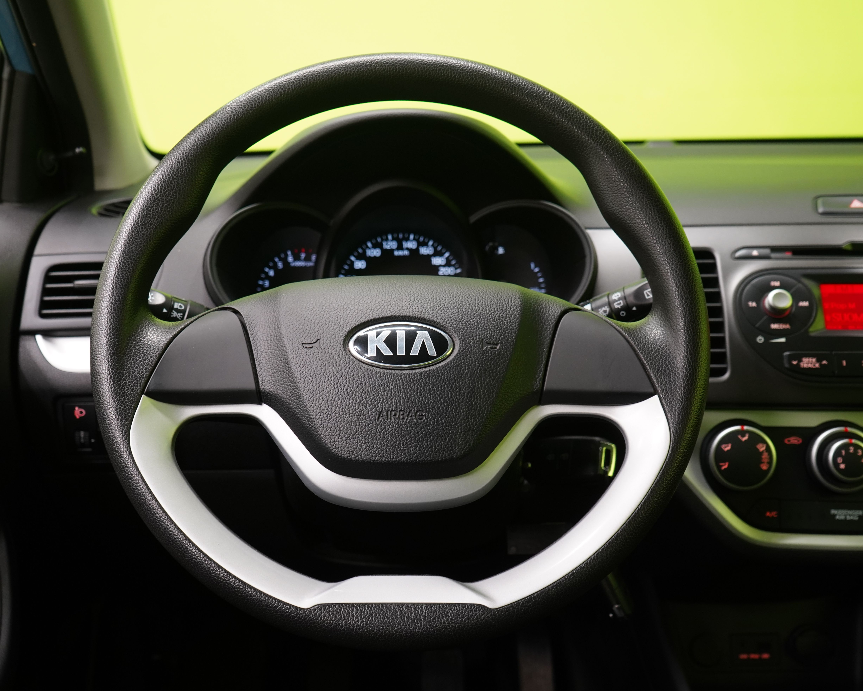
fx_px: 971
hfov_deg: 47.9
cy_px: 347
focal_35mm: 38
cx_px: 404
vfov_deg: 39.2
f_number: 5.6
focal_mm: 33
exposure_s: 1/25
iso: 1250
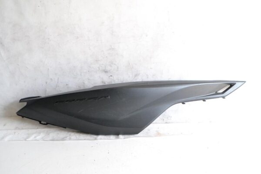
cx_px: 130
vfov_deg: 40.0
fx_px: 239
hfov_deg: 57.2
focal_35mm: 33
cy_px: 87
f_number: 9
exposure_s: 1/160
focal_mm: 22
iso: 3200
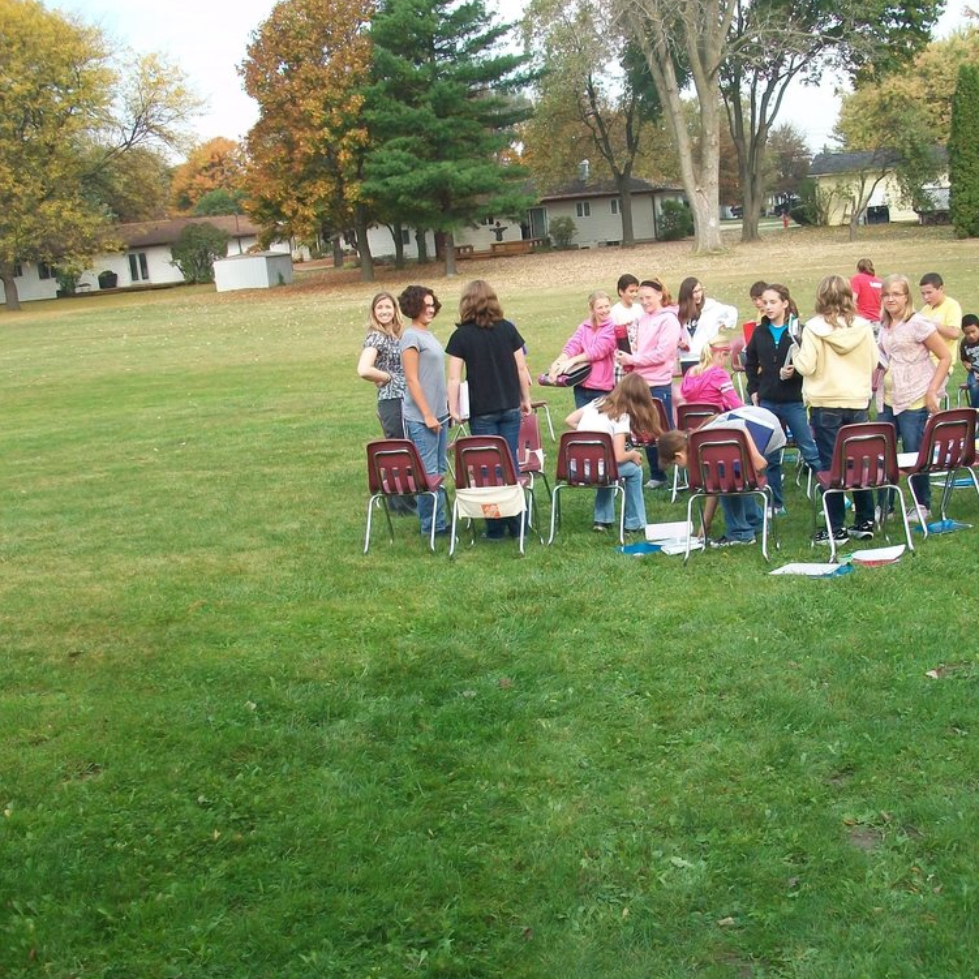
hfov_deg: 40.6
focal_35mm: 41
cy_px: 491
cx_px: 624
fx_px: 1312
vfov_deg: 40.9
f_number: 2.8
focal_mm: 5.7
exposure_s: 1/320
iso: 80
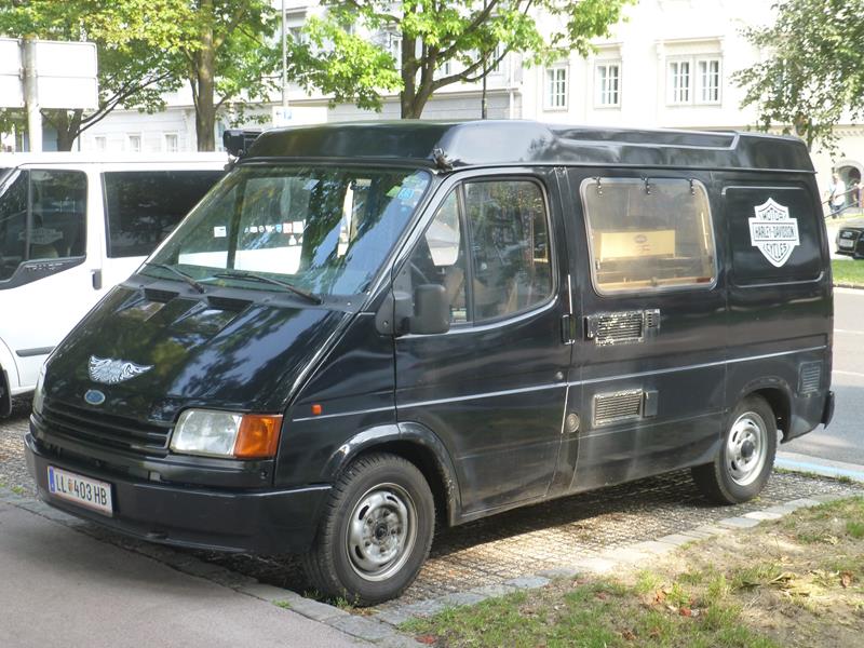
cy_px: 324
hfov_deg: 33.2
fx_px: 1448
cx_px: 432
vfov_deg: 25.2
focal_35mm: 58
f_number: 4.7
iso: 160
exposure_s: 1/60
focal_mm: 10.3
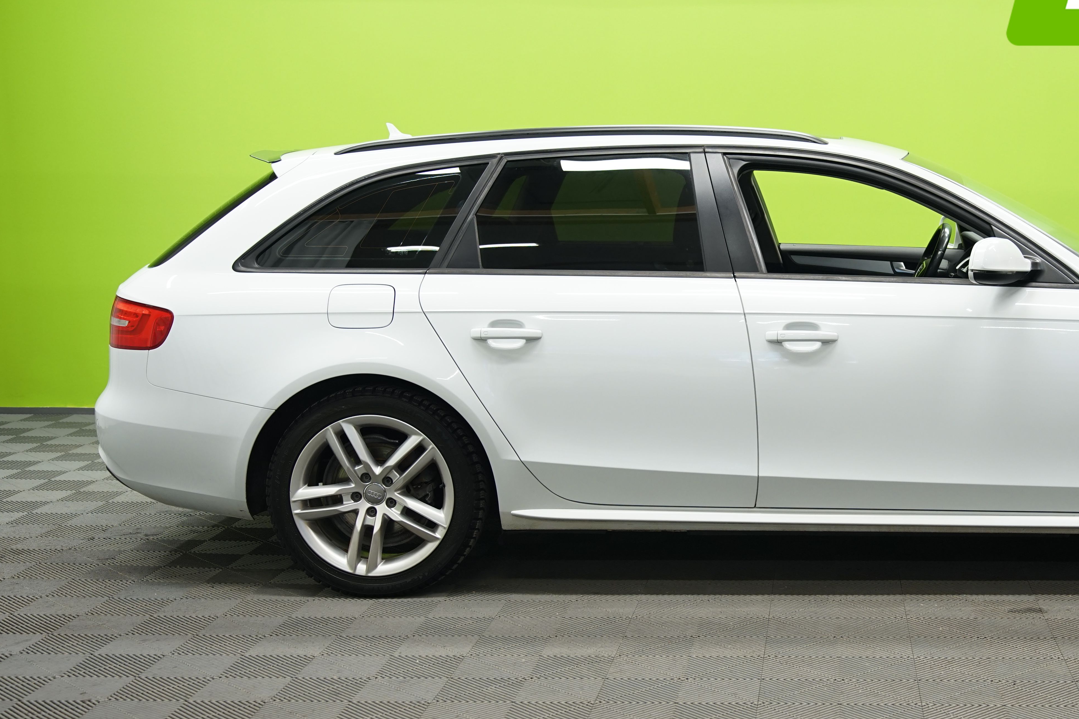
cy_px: 404
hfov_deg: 34.4
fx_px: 1708
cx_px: 798
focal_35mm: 57
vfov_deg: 23.8
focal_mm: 37
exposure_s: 1/40
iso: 500
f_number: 3.2
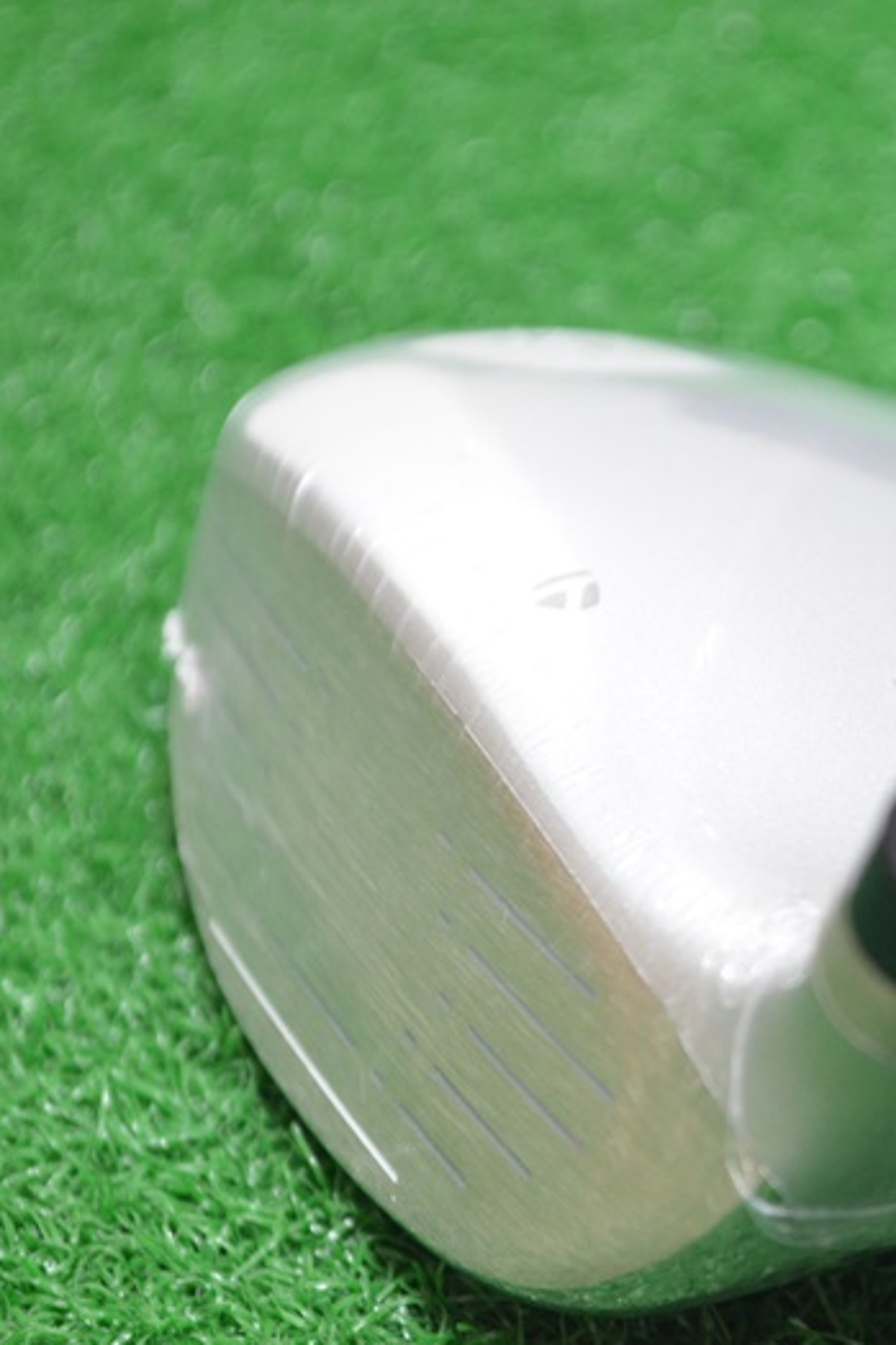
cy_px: 678
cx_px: 778
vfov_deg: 16.3
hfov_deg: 10.8
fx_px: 4698
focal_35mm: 126
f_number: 5.6
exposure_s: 1/4
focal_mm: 55
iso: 1600
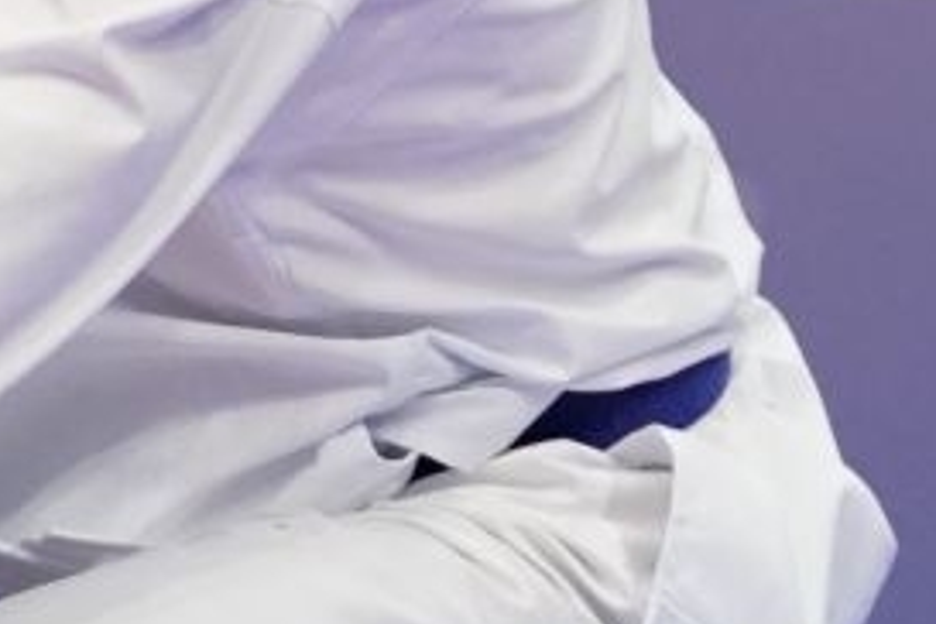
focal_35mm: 858
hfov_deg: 2.4
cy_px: -69
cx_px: 254
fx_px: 22306
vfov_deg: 1.6
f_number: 2.8
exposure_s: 1/1000
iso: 4000
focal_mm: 130
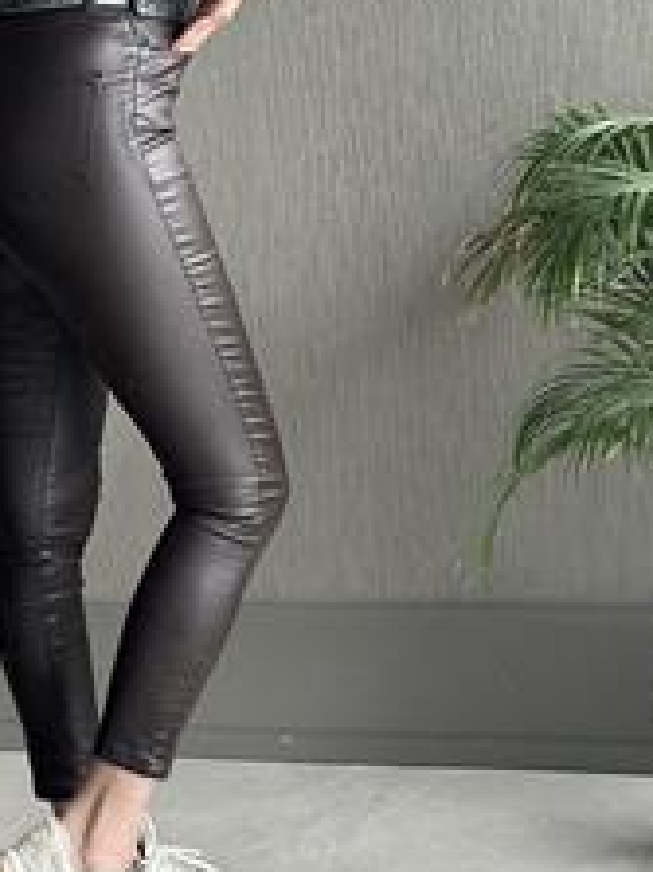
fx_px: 2744
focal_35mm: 109
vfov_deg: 17.9
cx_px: 47
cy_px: 149
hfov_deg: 13.4
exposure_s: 1/50
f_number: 1.78
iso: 320
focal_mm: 6.86
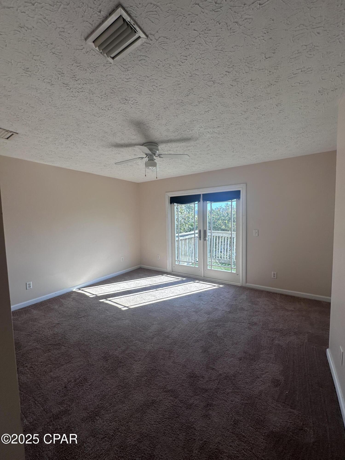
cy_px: 230
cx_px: 172
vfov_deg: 102.1
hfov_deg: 85.7
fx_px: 186
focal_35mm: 14
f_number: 2.2
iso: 40
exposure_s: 1/259
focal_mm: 2.22
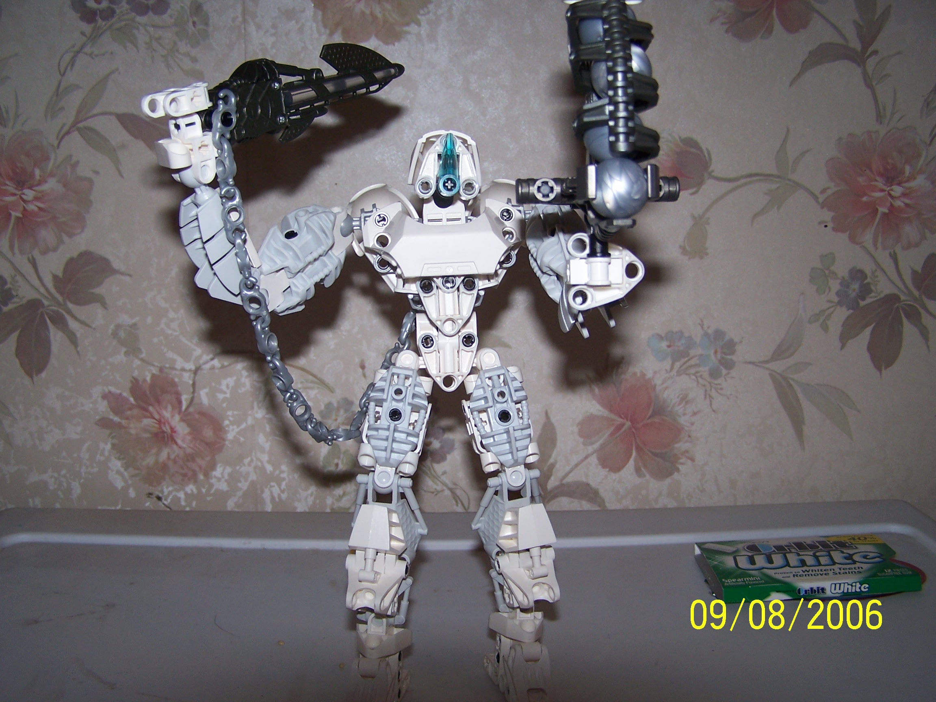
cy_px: 351
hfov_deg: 49.0
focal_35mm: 38
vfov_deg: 37.7
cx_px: 468
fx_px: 1028
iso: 80
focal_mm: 6.3
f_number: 2.8
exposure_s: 1/60
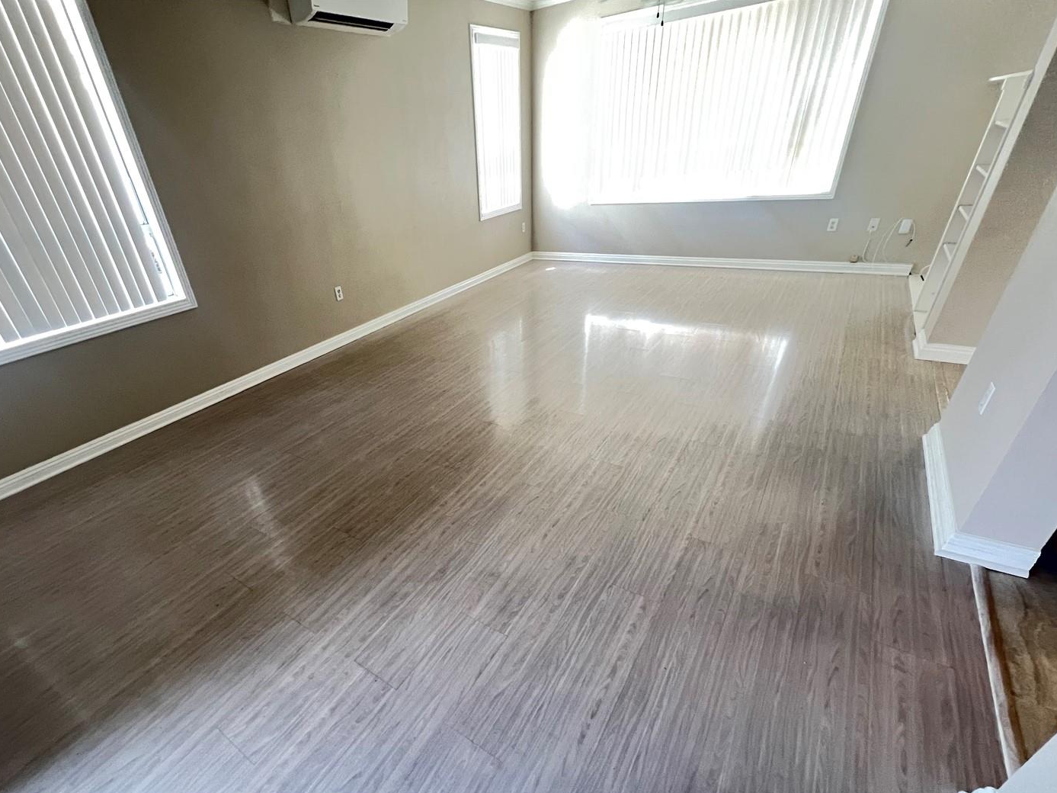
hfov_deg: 97.5
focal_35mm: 15
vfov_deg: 81.2
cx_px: 454
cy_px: 456
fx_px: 458
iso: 400
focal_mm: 1.57
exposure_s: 1/60
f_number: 1.8
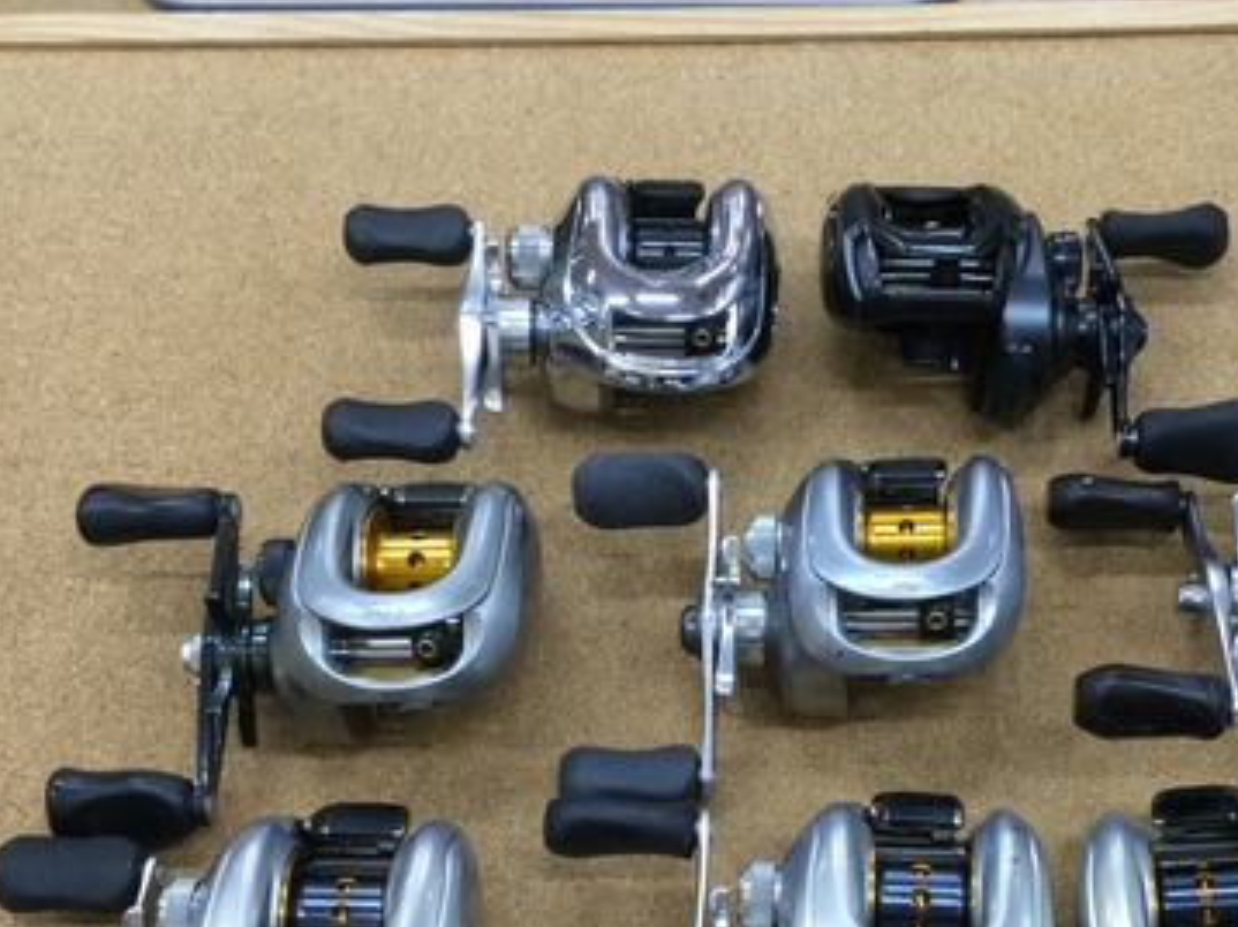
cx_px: 778
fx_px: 1858
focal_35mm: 52
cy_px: 692
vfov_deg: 27.6
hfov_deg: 36.6
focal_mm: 3.3
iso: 40
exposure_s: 1/30
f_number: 2.4
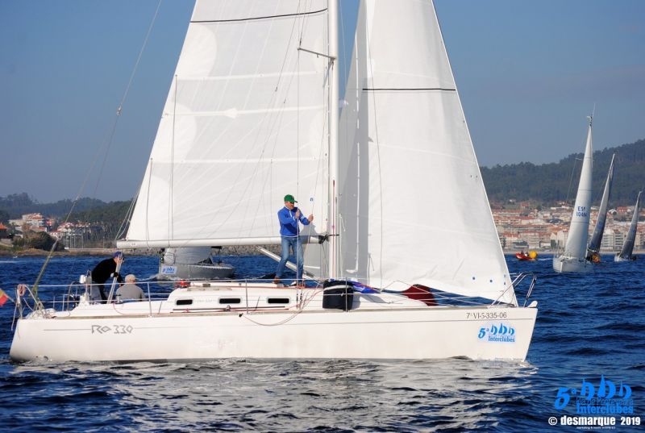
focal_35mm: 123
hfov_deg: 16.6
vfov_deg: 11.2
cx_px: 322
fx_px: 2208
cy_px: 216
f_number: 7.1
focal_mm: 82
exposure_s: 1/800
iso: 100
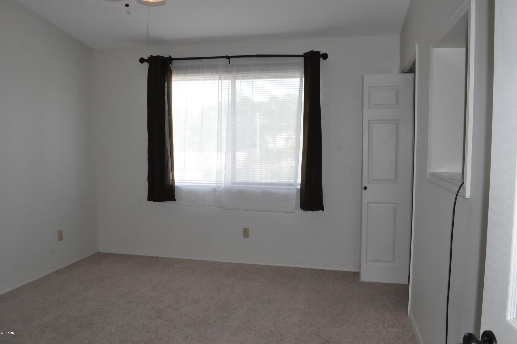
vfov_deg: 47.8
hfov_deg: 67.4
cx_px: 258
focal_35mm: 27
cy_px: 172
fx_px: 387
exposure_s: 1/200
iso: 2500
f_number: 11
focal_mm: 18
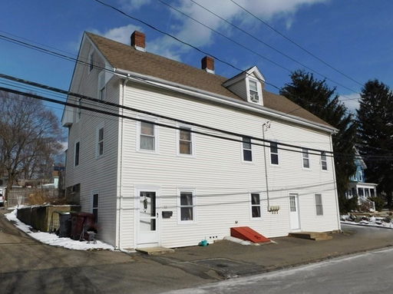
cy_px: 147
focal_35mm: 23
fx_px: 261
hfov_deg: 74.0
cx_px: 196
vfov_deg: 58.8
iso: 125
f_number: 6
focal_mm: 4
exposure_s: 1/1500
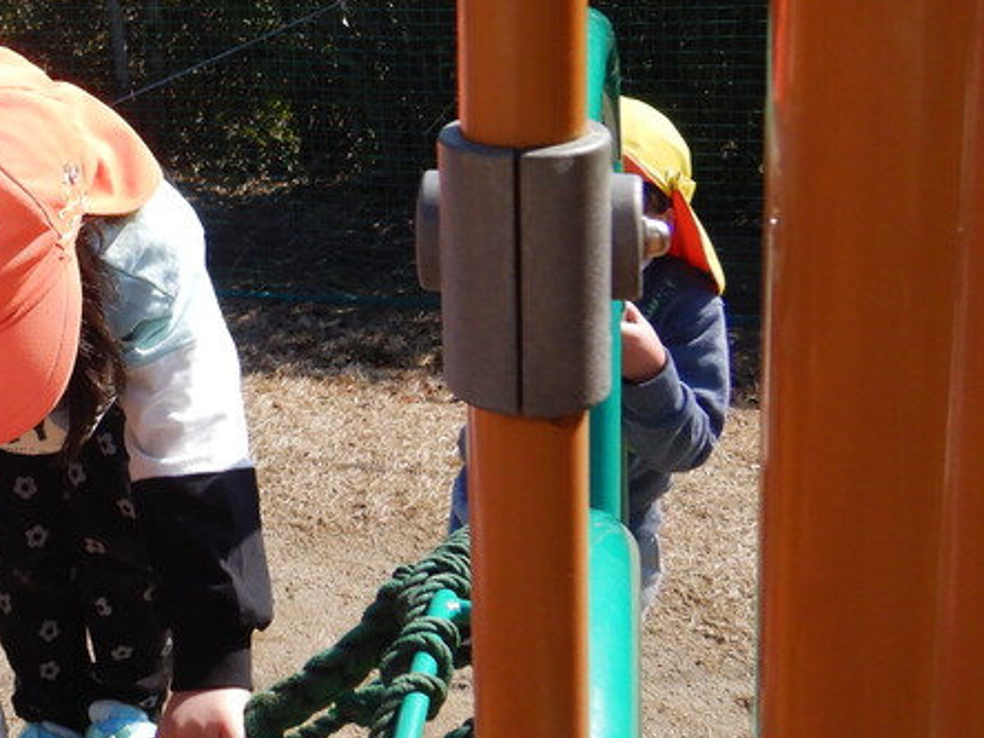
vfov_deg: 26.3
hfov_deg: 31.6
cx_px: -93
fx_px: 1535
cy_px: 102
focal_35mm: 54
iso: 125
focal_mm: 4.3
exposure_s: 1/1250
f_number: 2.8
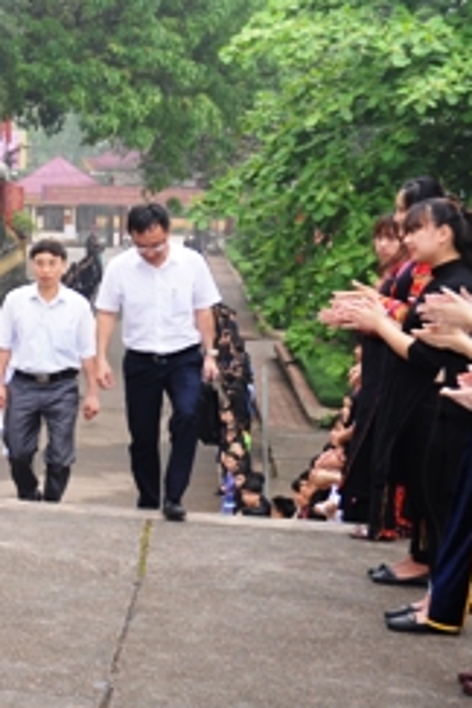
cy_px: 216
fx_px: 1947
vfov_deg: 20.5
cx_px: -371
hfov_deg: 12.6
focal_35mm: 99
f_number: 6.3
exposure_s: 1/125
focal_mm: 40
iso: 400
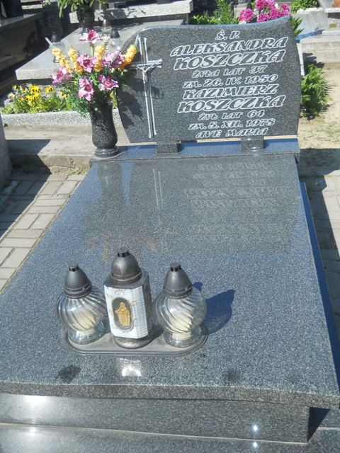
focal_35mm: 41
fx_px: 537
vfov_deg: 45.8
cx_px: 170
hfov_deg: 35.1
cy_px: 226
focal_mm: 6.72
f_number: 5.5
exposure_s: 1/200
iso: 80
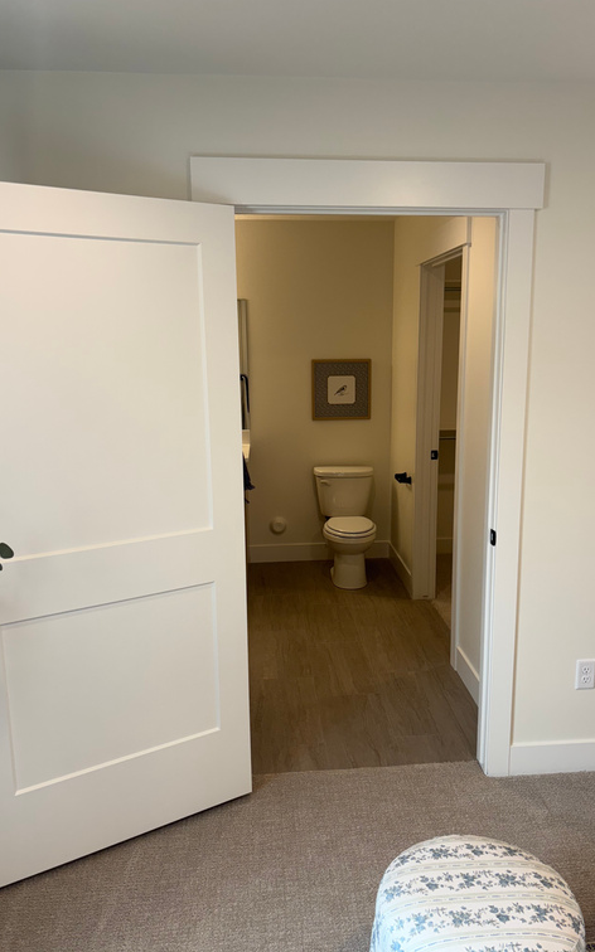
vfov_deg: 66.5
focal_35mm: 28
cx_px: 334
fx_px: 727
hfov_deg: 44.4
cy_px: 479
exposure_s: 1/120
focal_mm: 5.96
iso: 50
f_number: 1.6
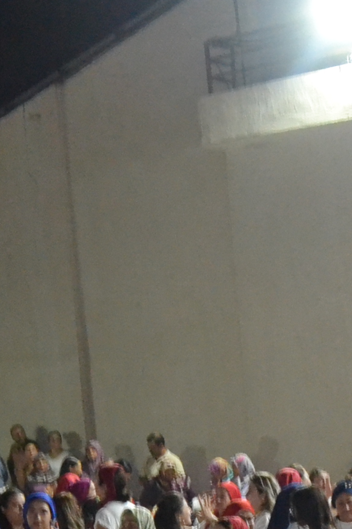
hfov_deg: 12.8
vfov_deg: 18.6
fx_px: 1570
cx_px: 227
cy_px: 521
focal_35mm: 107
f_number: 3.5
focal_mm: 18
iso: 3200
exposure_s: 1/60
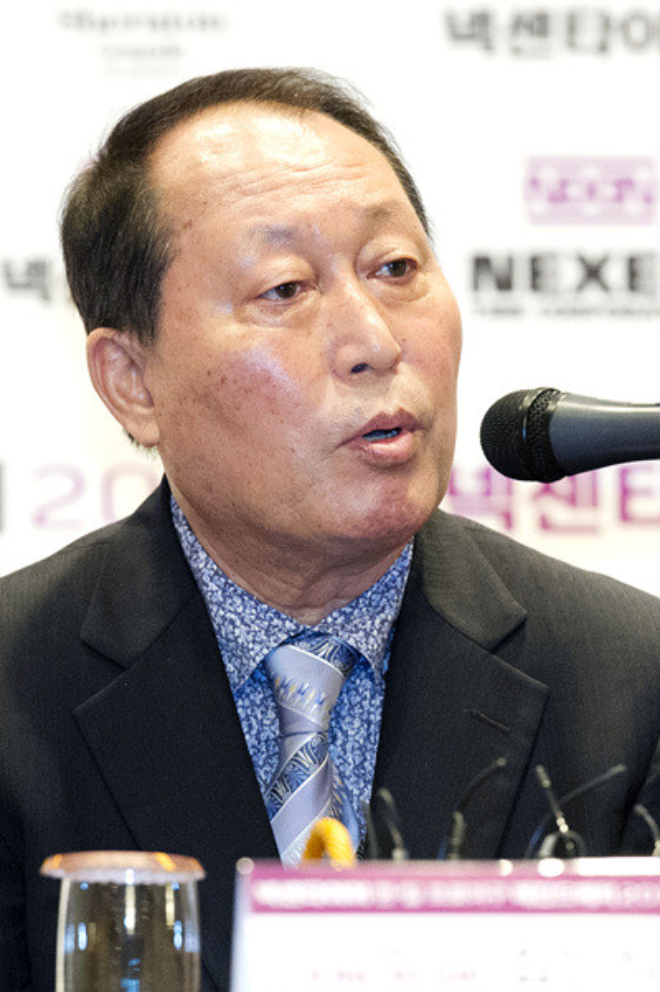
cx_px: 330
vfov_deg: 10.6
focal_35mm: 195
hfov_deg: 7.0
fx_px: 5368
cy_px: 496
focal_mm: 195
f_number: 4
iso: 6400
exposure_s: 1/60
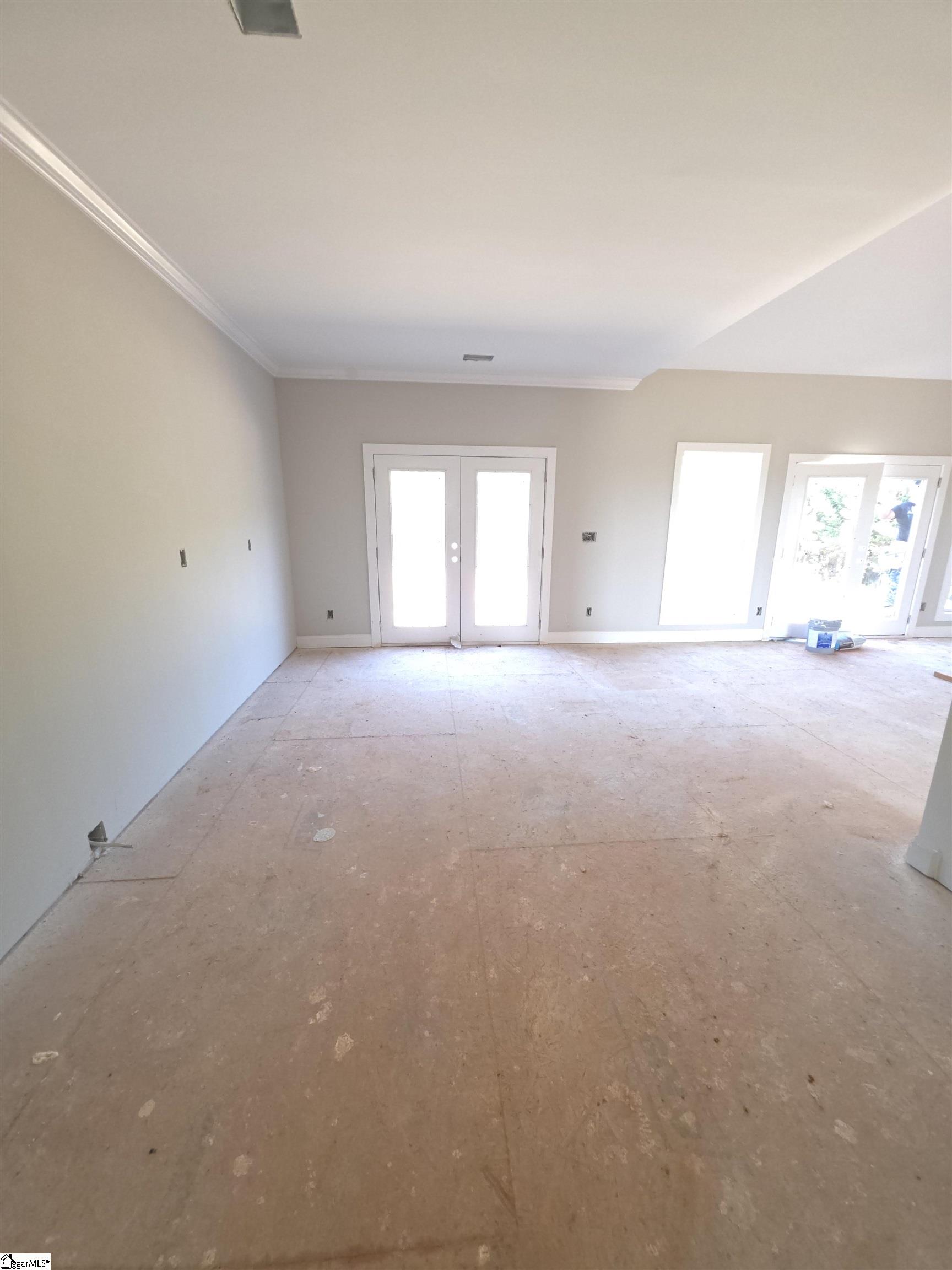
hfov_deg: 89.9
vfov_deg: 106.2
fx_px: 477
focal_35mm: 13
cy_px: 635
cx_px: 476
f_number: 1.9
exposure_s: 1/60
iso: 160
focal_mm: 2.2
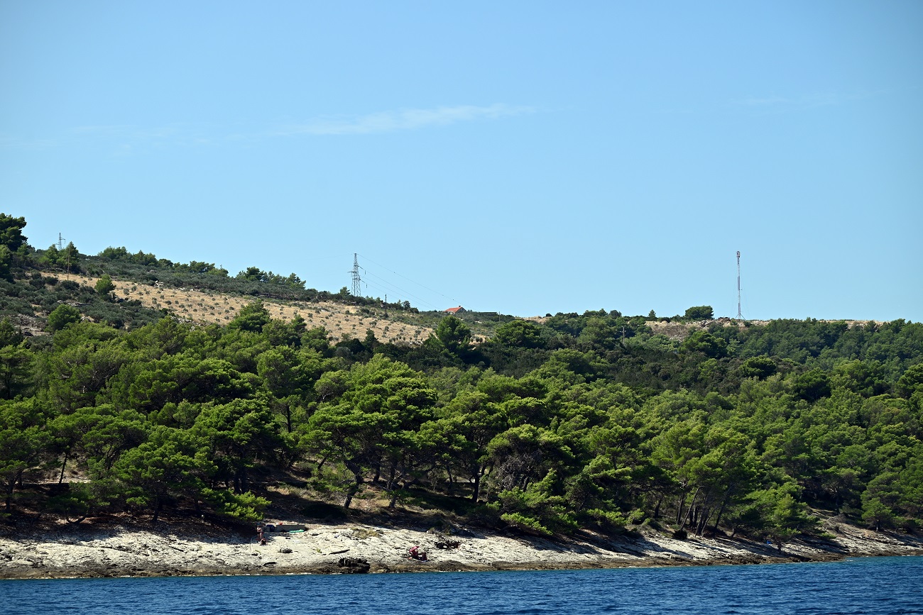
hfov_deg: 16.8
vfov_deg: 11.2
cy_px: 308
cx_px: 462
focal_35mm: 122
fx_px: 3128
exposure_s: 1/640
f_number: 6.3
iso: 100
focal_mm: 122
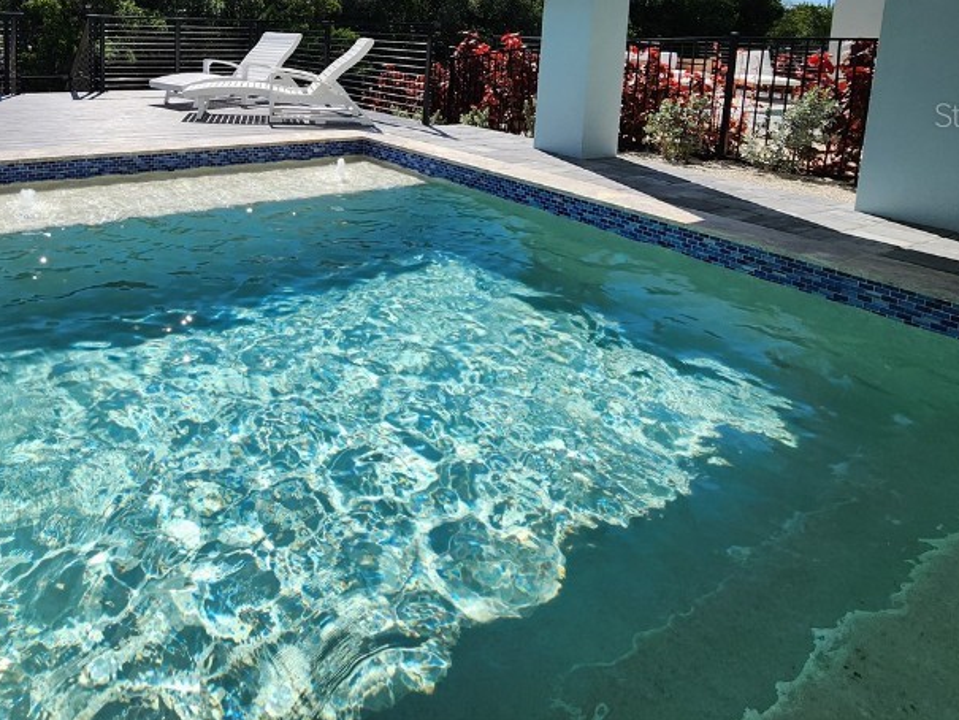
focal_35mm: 22
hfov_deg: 72.5
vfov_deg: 55.4
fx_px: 610
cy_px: 114
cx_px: 273
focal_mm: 2.2
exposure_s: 1/2234
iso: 50
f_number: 2.2
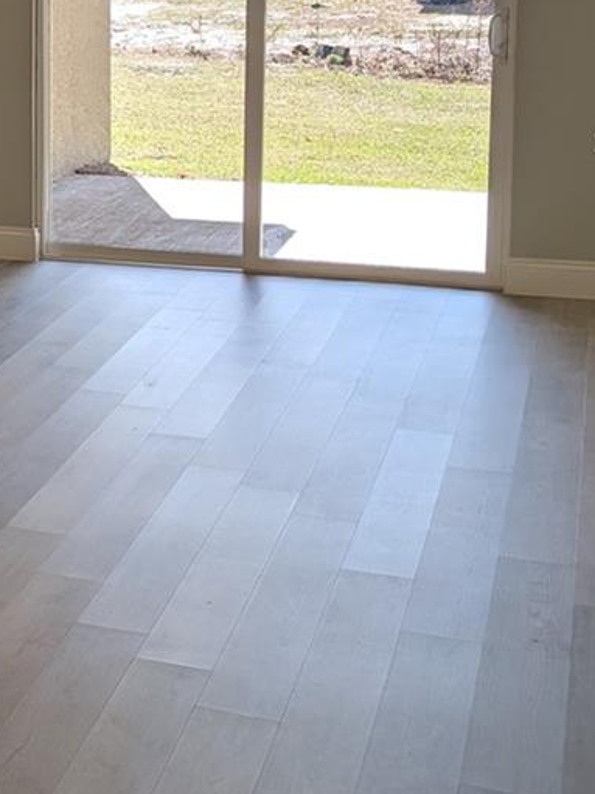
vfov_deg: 25.5
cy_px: 141
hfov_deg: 16.3
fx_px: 1720
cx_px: -499
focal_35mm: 75
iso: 17
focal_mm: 6.9
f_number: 1.68
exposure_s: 1/120
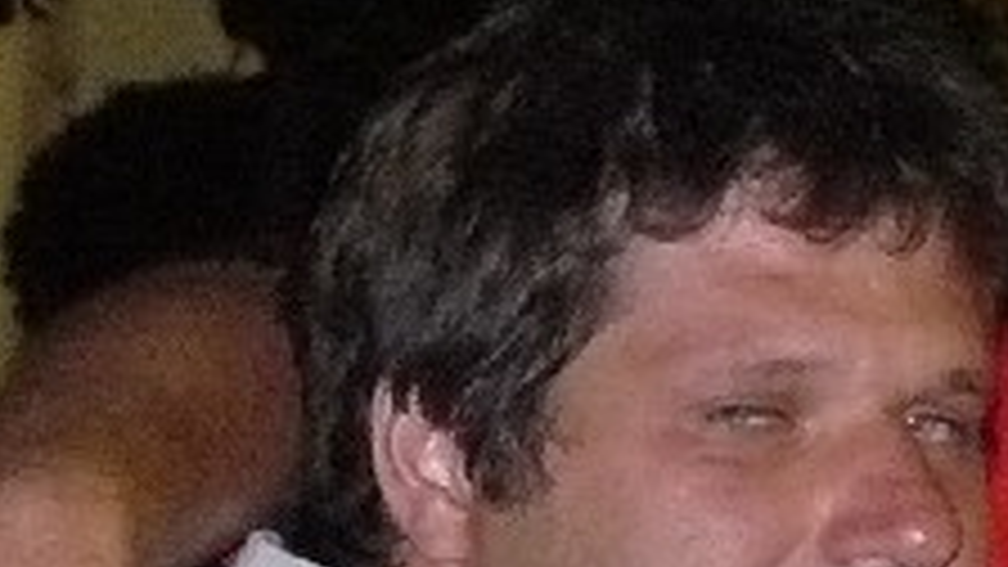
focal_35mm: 518
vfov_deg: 2.3
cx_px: 1822
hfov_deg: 4.1
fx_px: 13845
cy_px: 108
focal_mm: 14.5
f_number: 3.2
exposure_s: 1/30
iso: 400
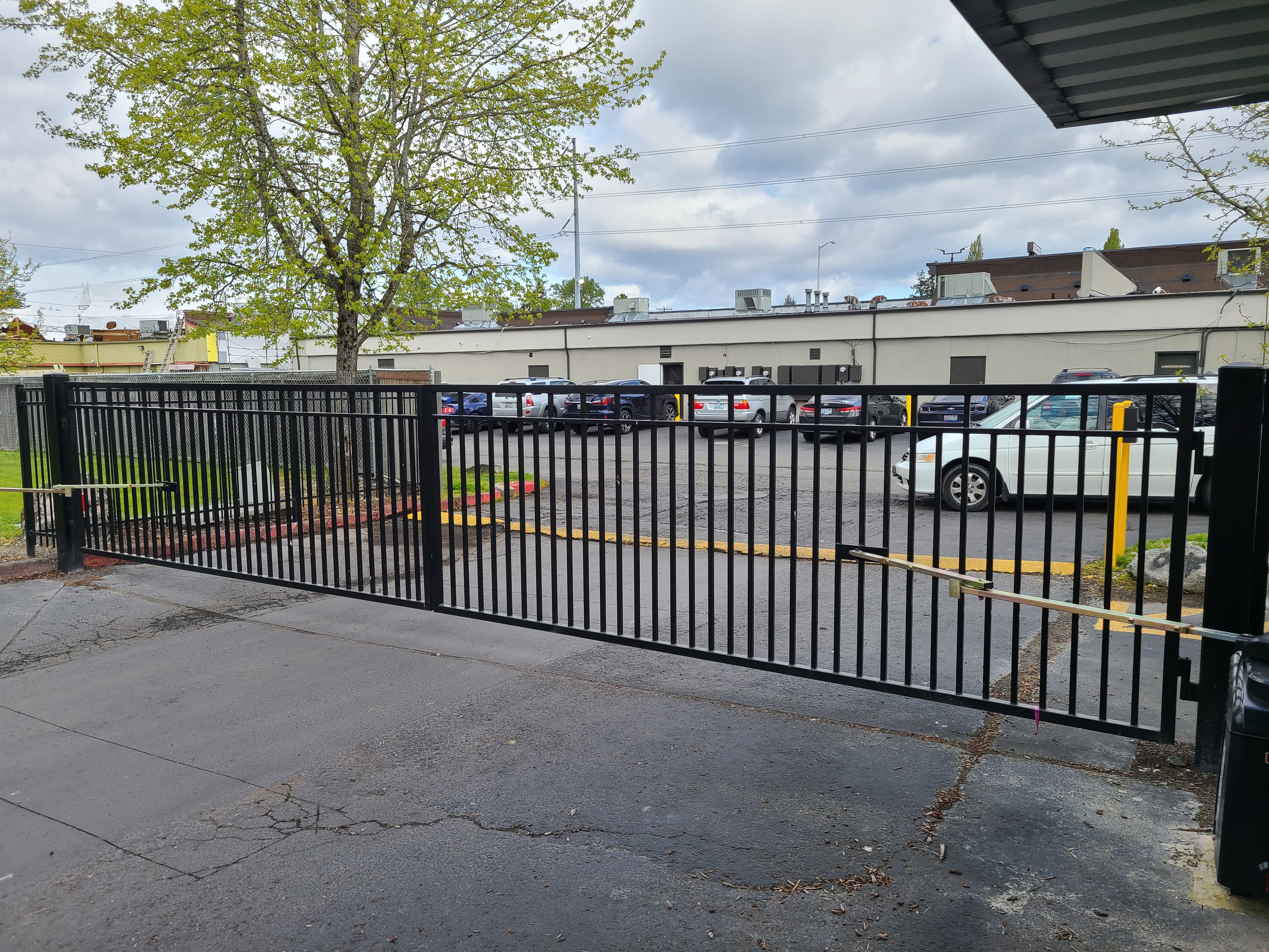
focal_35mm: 26
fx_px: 953
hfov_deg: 67.3
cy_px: 476
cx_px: 634
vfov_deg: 53.1
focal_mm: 5.4
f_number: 1.8
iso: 40
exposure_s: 1/1132
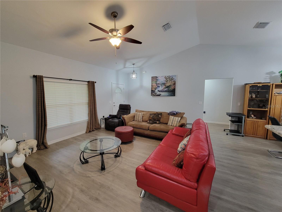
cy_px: 106
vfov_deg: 89.9
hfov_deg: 106.2
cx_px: 141
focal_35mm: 13
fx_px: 106
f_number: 2.2
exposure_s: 1/30
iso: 400
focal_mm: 2.2
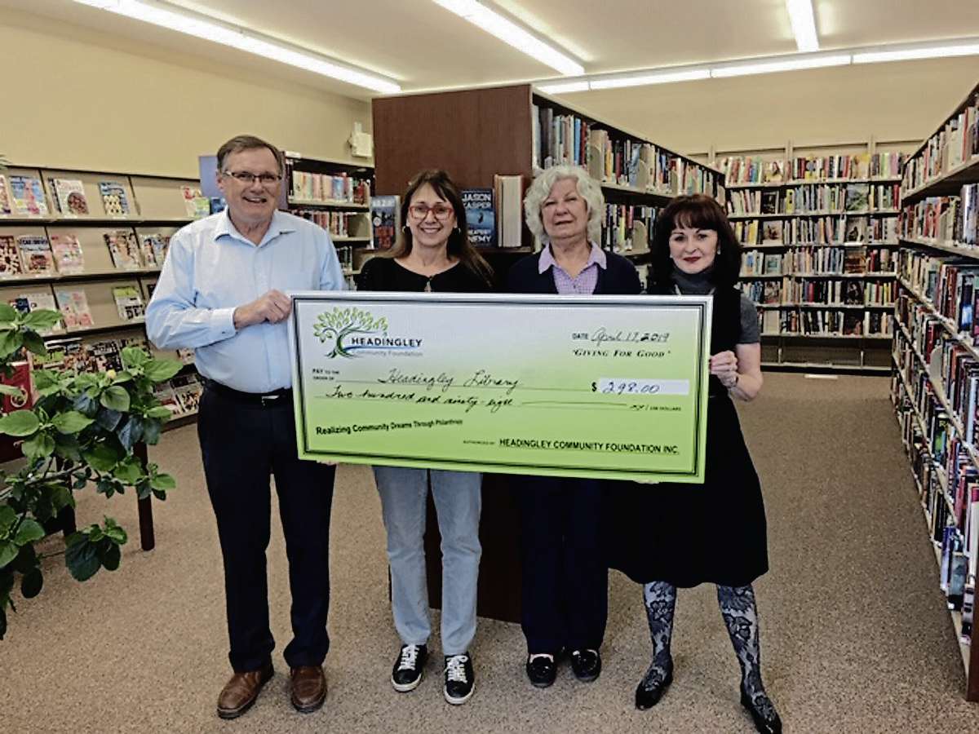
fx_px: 820
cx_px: 490
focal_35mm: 29
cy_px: 367
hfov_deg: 61.7
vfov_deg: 48.2
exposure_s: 1/30
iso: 25
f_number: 2.2
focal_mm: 4.15
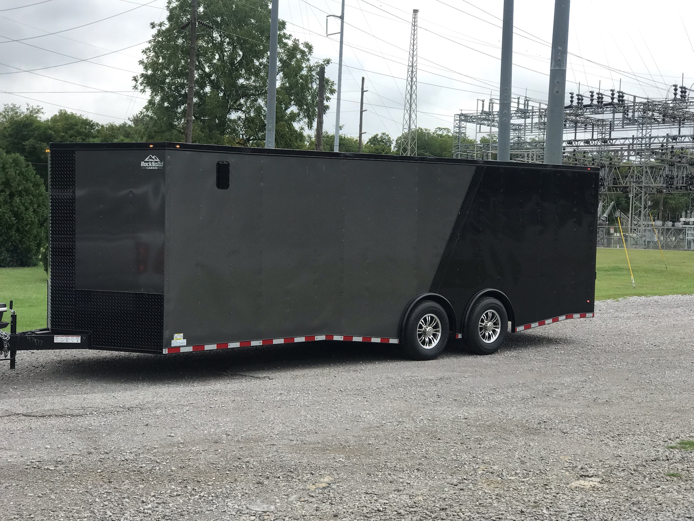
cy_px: 260
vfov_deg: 25.7
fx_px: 1143
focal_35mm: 57
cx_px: 347
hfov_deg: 33.8
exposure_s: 1/323
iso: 20
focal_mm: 6.6
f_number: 2.8
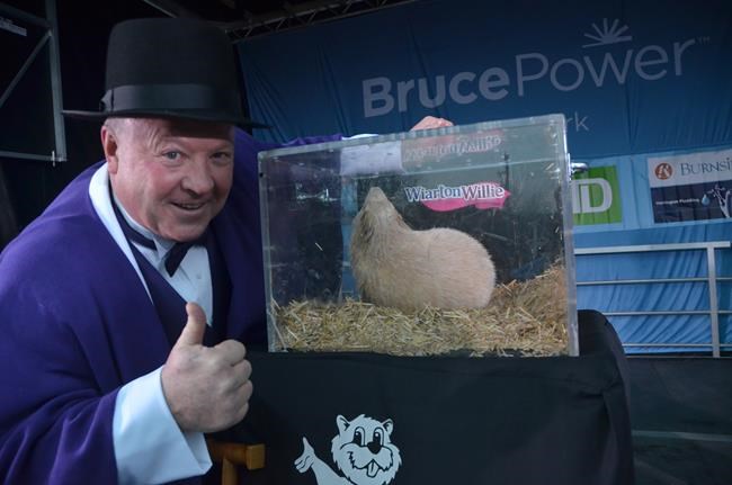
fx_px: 548
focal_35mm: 27
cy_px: 242
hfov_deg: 67.5
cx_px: 366
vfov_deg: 47.8
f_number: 5
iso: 1600
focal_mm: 18
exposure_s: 1/250
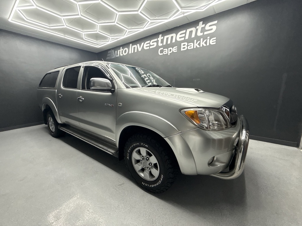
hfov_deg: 102.1
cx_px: 151
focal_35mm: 14
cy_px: 113
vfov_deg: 85.7
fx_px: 122
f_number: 2.2
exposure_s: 1/100
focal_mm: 2.22
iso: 200
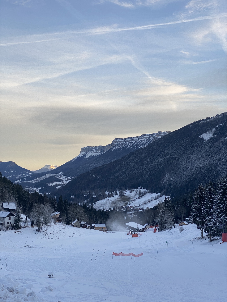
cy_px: 151
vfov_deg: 36.8
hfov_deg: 28.0
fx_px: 455
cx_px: 114
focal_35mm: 52
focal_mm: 6
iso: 20
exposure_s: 1/136
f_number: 2
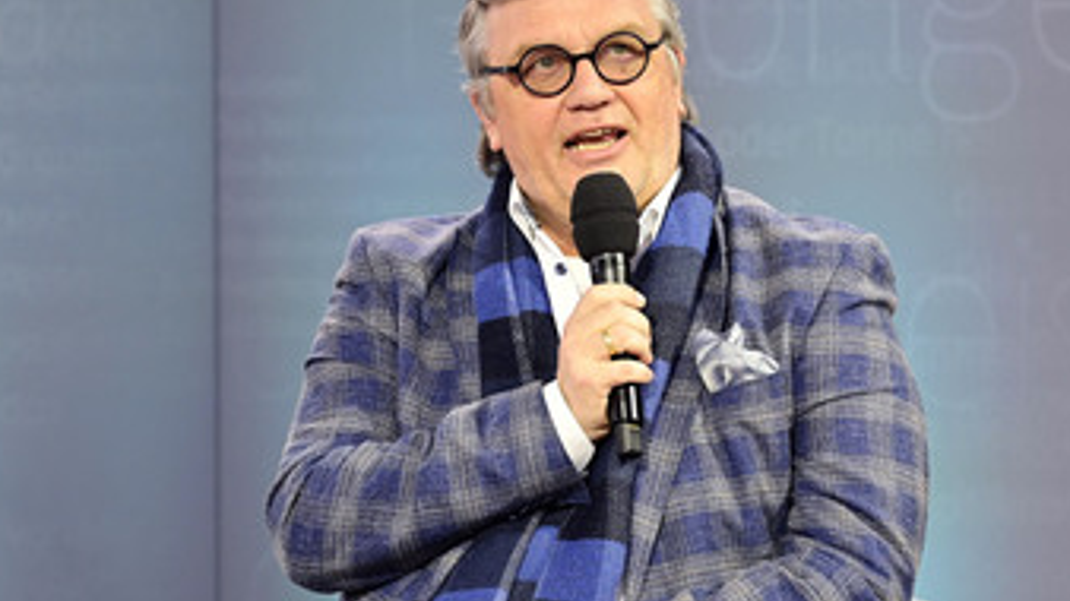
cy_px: 342
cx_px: 565
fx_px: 7915
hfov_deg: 7.7
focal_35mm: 279
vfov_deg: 4.4
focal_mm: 200
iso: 1250
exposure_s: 1/250
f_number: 7.1
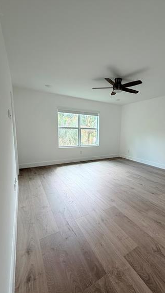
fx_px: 124
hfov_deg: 66.3
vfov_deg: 99.3
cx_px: 101
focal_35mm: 16
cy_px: 150
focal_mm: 2.22
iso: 125
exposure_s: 1/120
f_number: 2.2
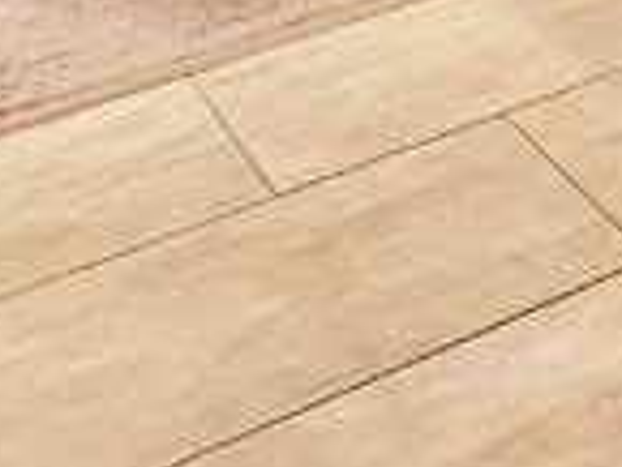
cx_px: 652
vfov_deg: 12.0
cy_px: -664
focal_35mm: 99
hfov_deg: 19.1
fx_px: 1780
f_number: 2.2
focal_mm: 2.22
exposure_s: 1/120
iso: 160
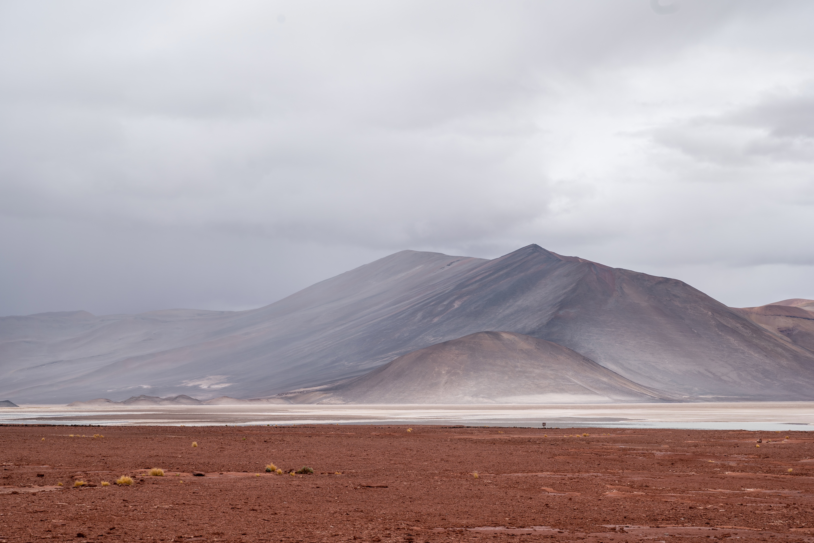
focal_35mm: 70
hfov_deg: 28.8
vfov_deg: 19.5
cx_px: 407
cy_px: 272
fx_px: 1583
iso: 100
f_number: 13
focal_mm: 70
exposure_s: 1/125
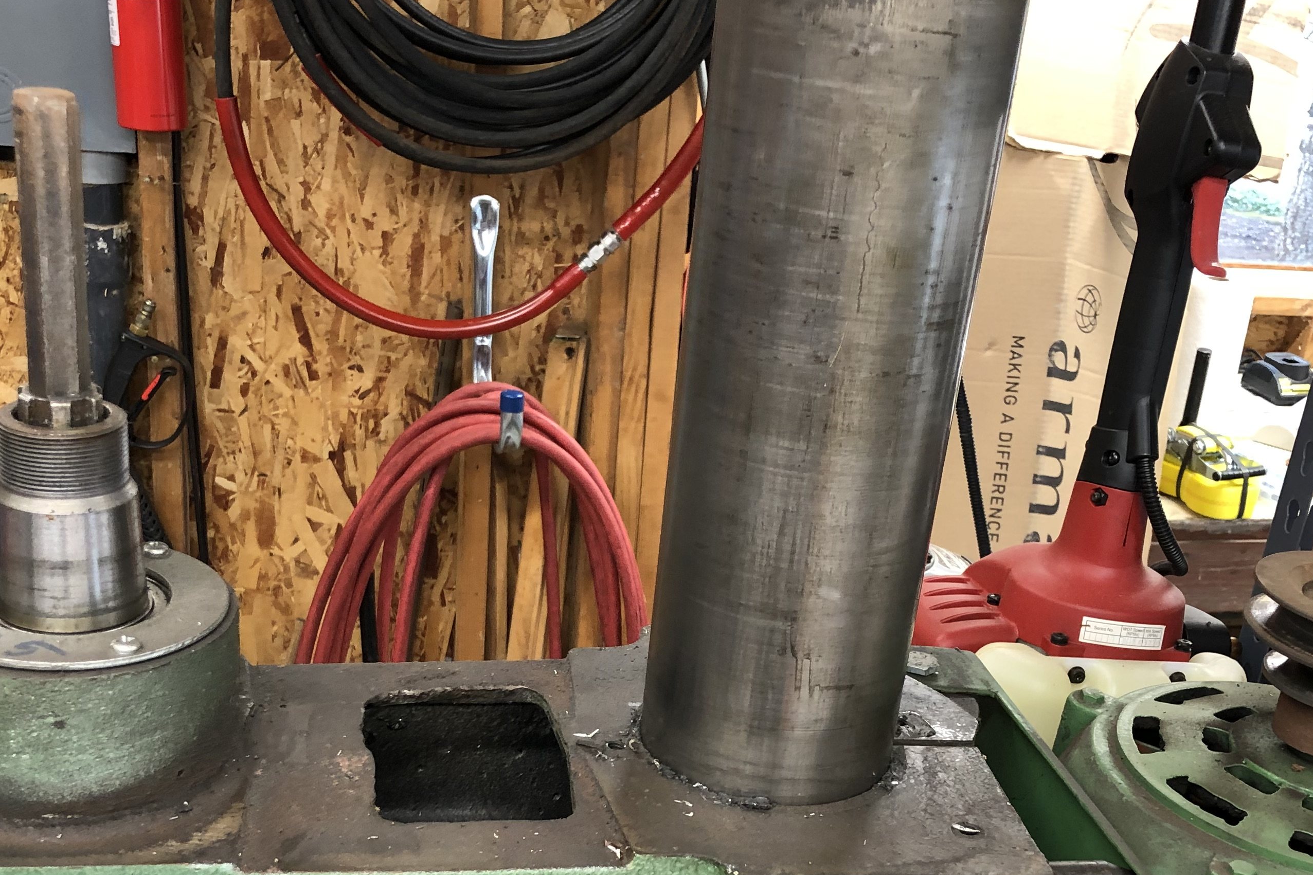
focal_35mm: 46
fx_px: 1678
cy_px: 667
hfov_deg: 42.7
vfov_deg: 28.8
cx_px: 699
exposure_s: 1/30
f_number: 1.8
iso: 32
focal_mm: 4
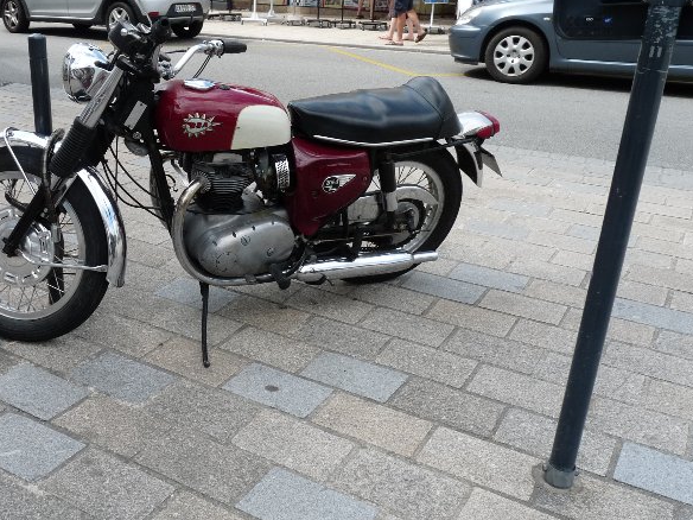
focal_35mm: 37
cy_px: 249
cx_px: 223
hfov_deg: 49.2
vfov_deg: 38.7
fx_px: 741
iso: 100
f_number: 5.6
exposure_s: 1/200
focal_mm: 4.8
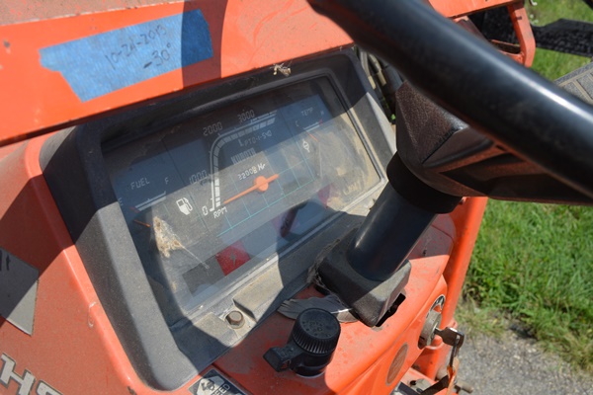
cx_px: 296
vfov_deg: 36.9
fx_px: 593
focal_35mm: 36
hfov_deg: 53.1
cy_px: 198
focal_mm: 24
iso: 140
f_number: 8
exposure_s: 1/250
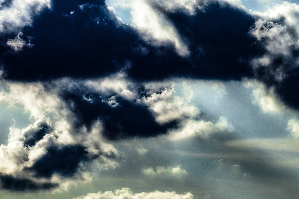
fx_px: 3055
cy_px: 193
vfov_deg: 3.7
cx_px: 59
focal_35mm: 368
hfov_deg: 5.6
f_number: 11
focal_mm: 105
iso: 200
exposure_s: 1/500
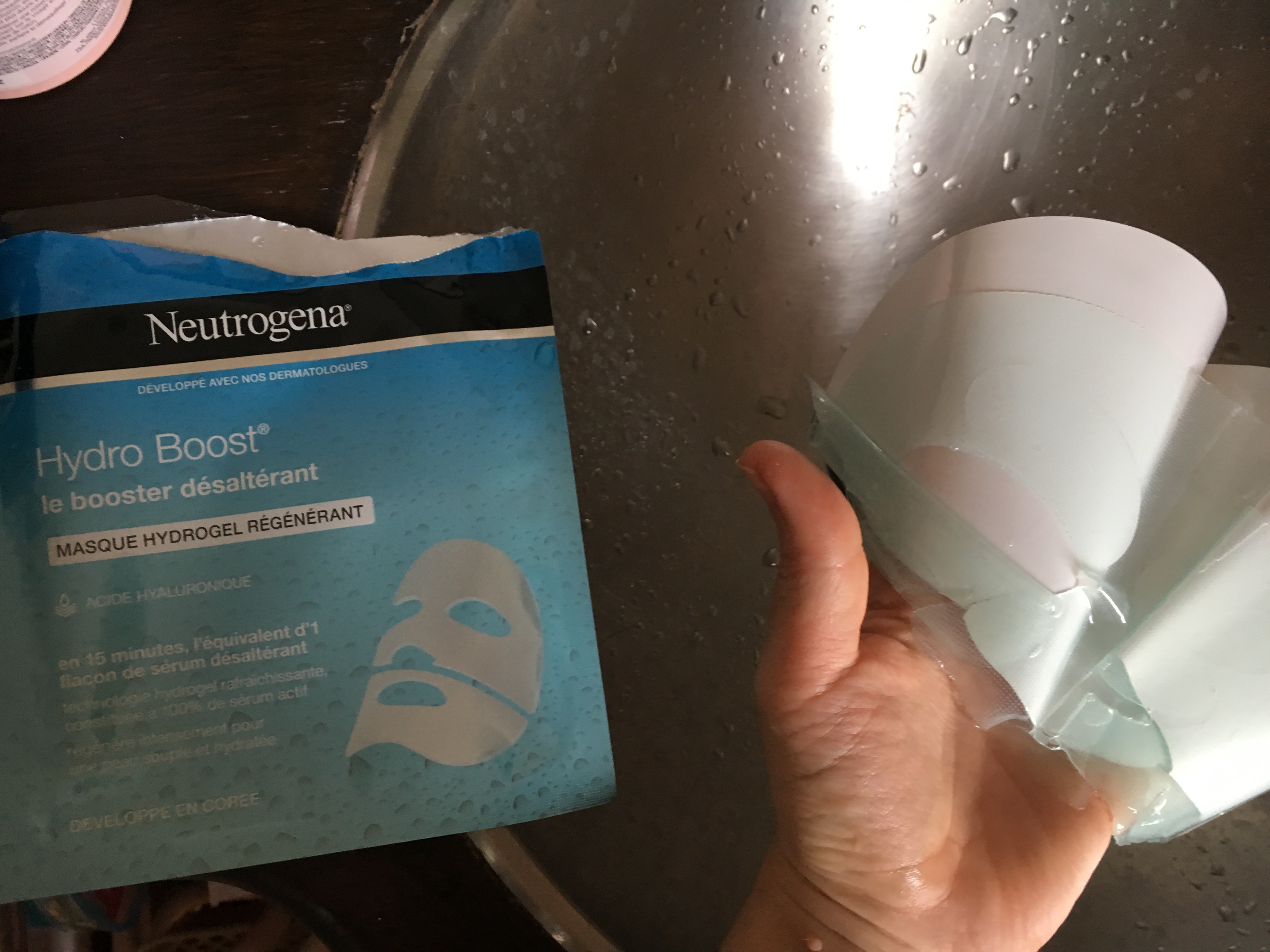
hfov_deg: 61.7
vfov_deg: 48.2
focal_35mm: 29
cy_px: 476
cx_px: 635
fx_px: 1064
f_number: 2.2
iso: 125
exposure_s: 1/33
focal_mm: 4.15
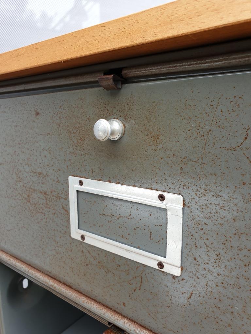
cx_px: 126
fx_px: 251
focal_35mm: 26
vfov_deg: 67.3
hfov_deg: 53.1
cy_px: 167
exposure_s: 1/111
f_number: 2.4
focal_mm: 4.3
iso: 50
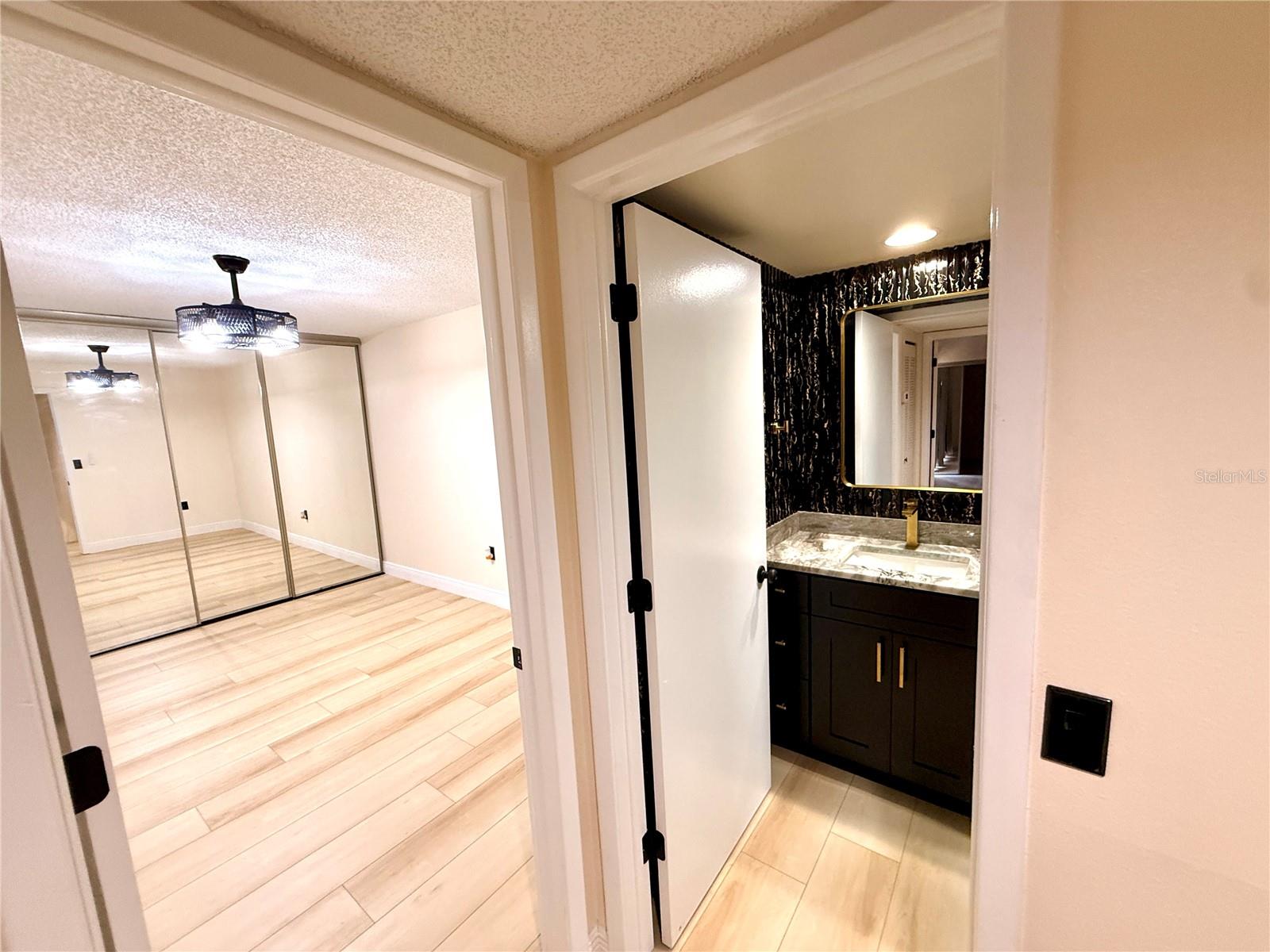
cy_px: 476
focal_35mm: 14
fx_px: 514
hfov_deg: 102.1
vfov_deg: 85.7
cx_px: 635
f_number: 2.2
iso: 250
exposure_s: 1/60
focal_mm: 2.22
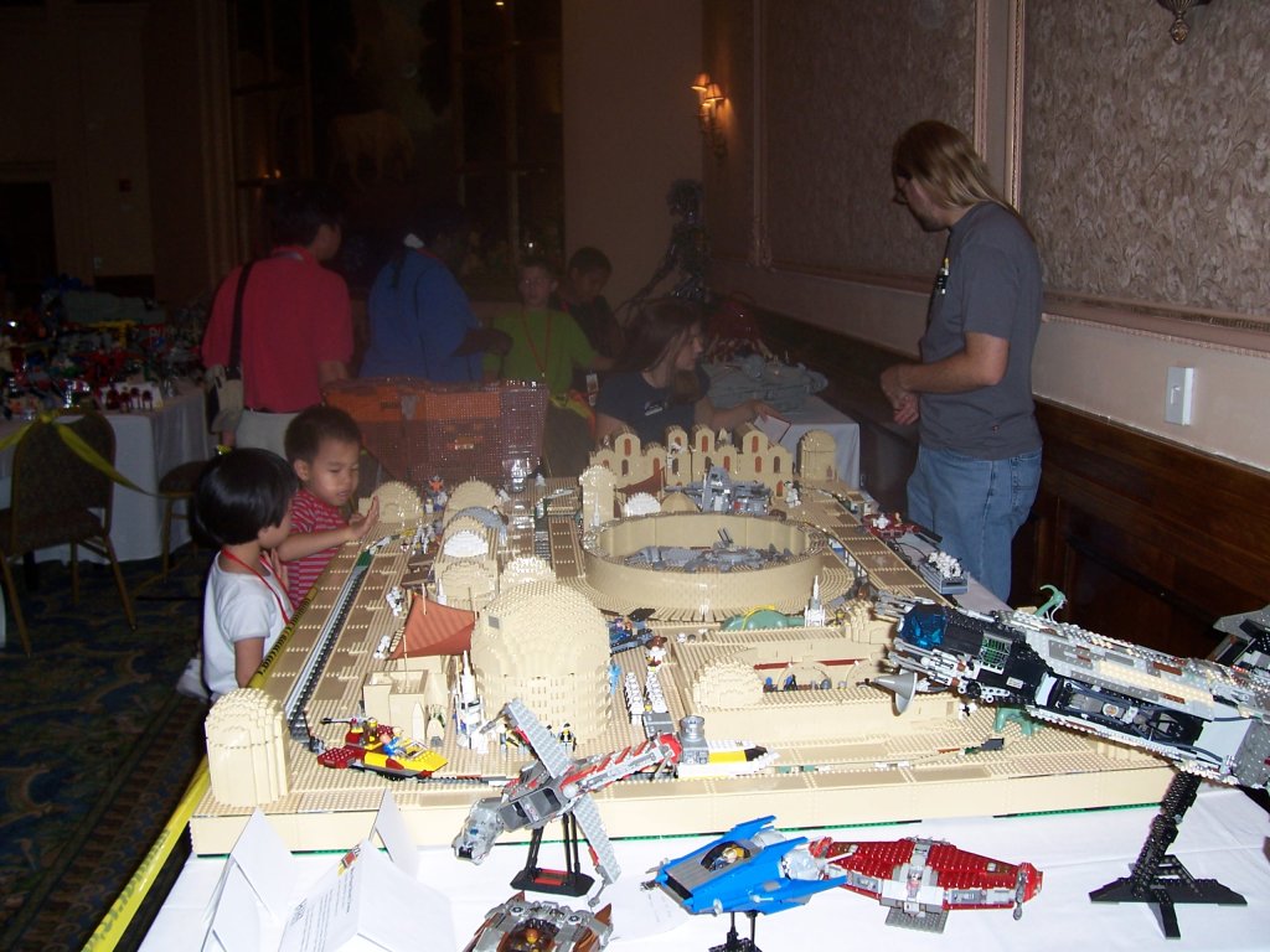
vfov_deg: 41.8
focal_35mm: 34
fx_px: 1247
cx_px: 635
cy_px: 476
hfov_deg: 54.0
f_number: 2.7
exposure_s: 1/60
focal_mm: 5.6
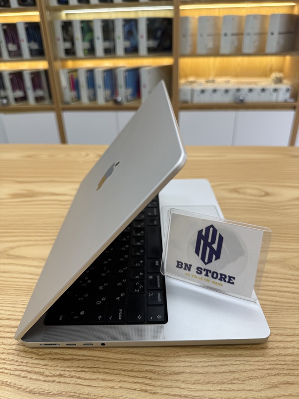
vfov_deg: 71.6
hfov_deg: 56.8
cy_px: 200
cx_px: 150
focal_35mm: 24
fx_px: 276
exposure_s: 1/120
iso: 64
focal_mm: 6.76
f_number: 1.78
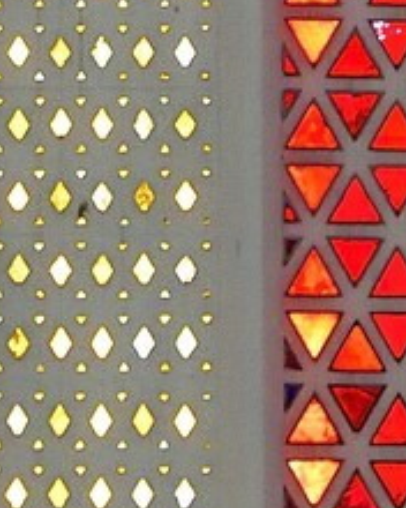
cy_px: -755
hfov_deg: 1.5
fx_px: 15846
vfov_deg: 1.8
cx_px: 90
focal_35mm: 1055
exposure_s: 1/60
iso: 3200
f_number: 4.5
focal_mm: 155
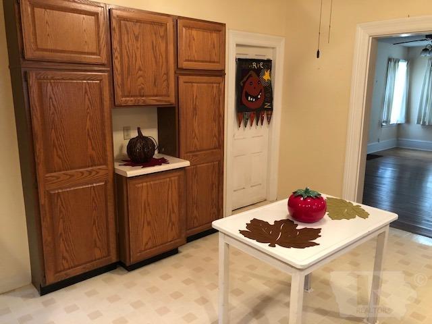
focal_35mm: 28
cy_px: 162
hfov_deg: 63.4
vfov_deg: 49.7
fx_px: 349
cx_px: 216
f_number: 1.8
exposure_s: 1/15
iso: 100
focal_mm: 3.99
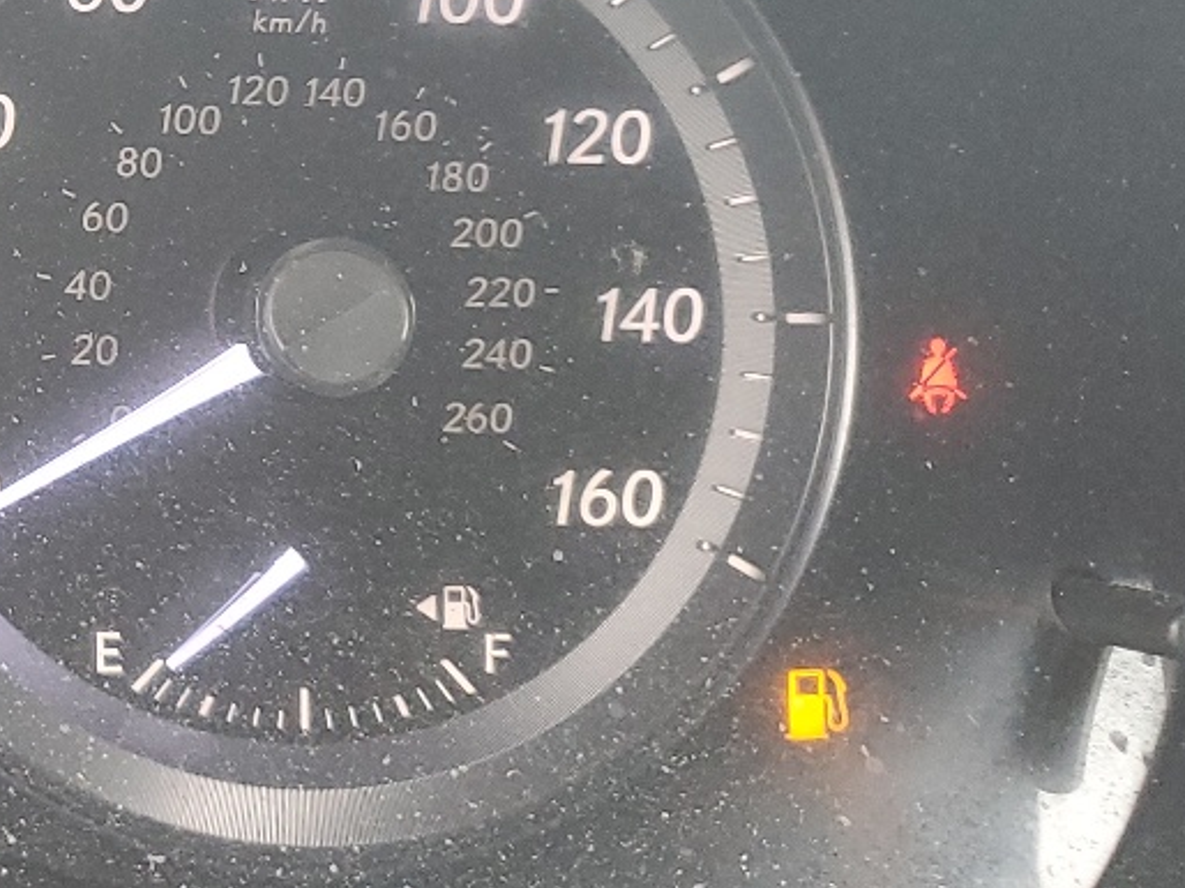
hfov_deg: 21.5
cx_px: -403
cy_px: 58
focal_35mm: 81
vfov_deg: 17.9
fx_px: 2772
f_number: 1.5
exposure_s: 1/60.2
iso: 124
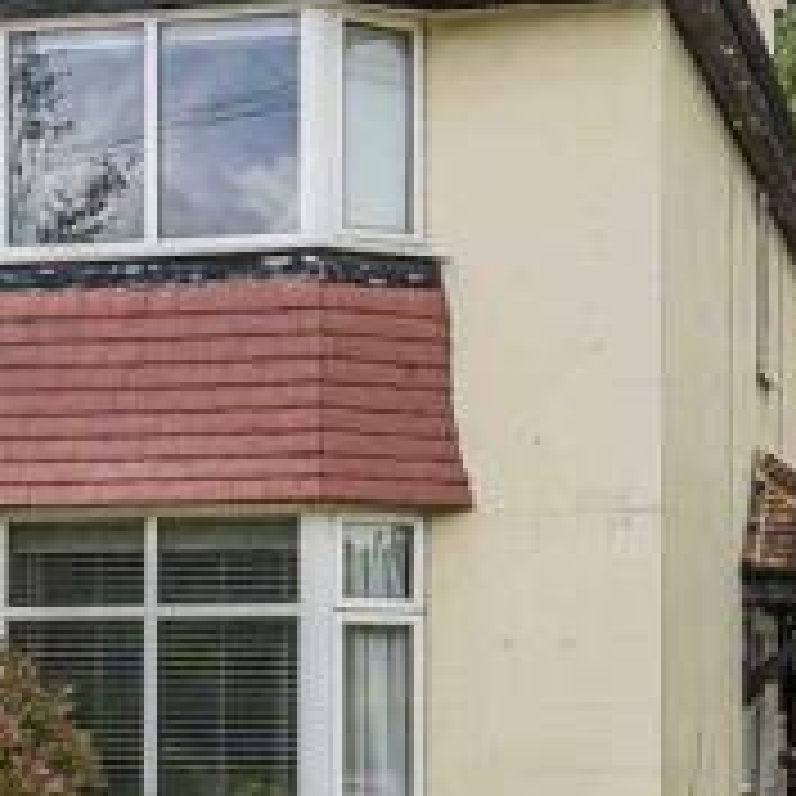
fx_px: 2367
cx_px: 394
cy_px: 385
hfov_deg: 19.1
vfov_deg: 19.1
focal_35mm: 91
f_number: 8
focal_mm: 29
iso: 200
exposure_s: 1/640
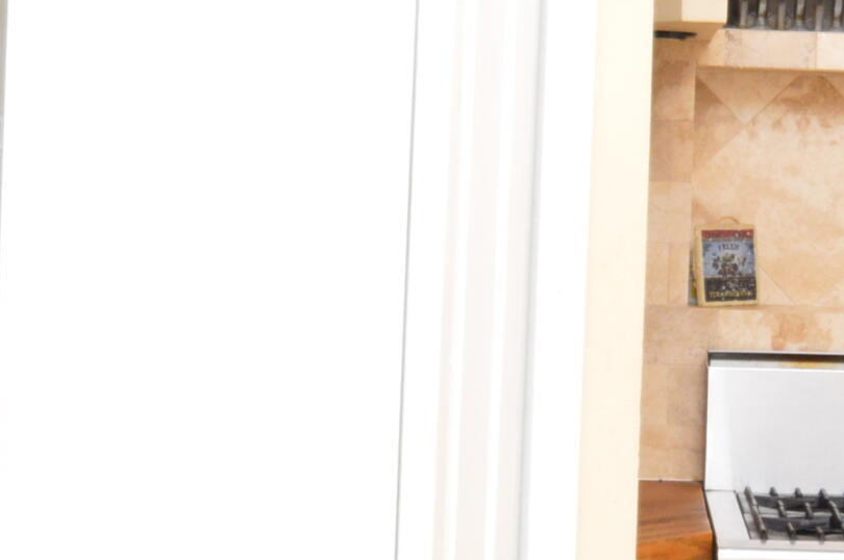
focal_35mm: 100
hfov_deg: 20.1
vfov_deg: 13.7
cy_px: 278
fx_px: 2342
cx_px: 720
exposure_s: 1/60
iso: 900
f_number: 4.2
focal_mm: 18
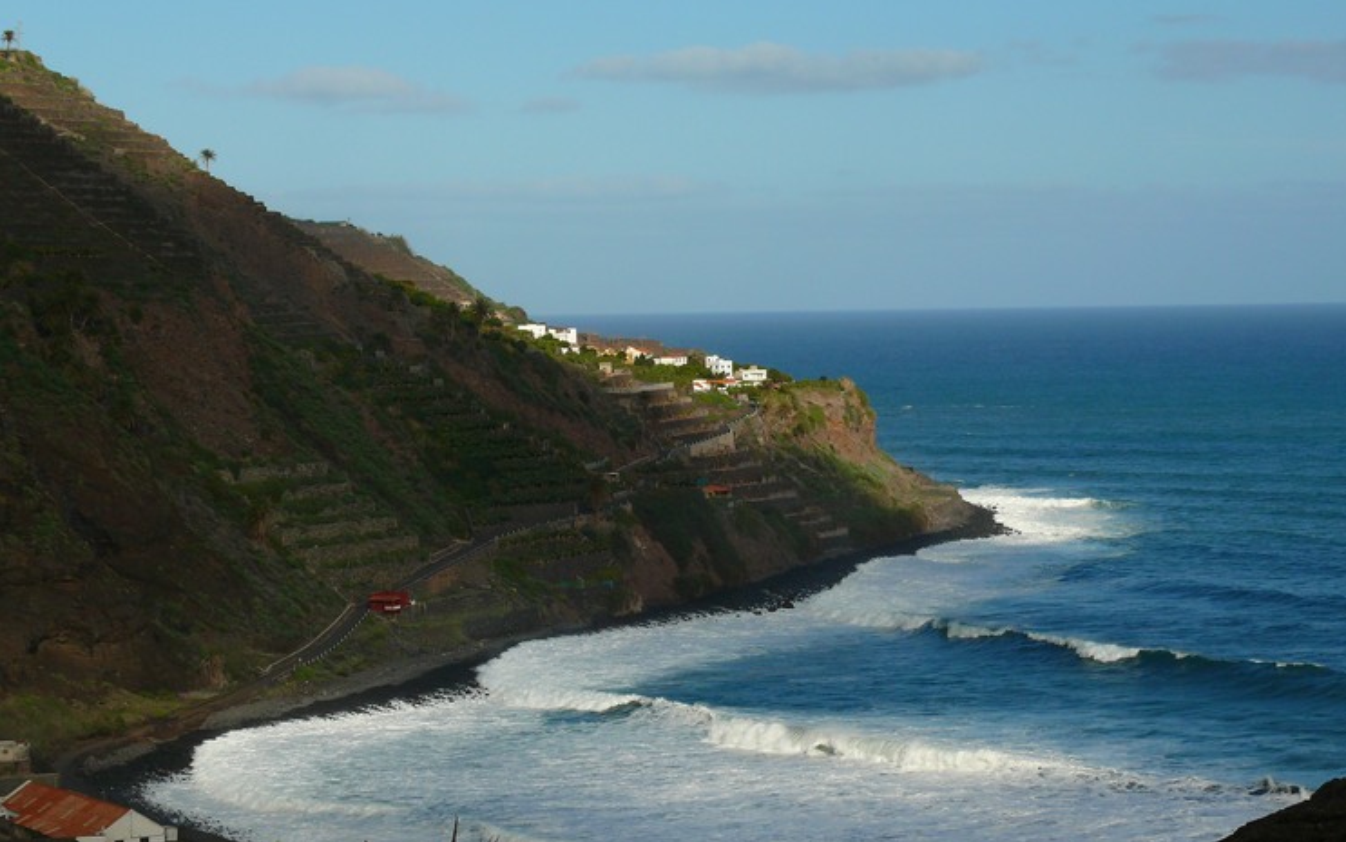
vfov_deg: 14.1
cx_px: 676
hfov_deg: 22.3
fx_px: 3413
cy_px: 407
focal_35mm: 93
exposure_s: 1/250
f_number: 5.6
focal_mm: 18.4
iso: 100
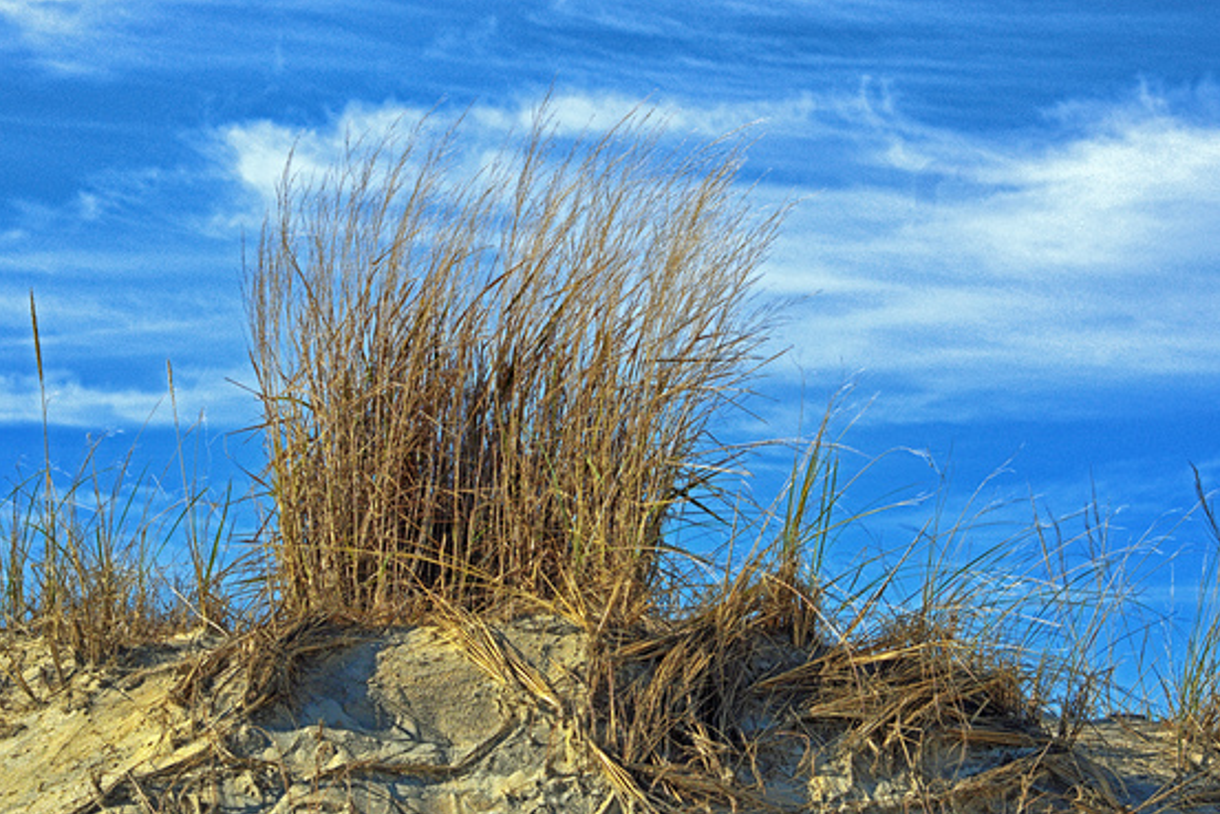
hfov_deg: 14.6
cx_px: 600
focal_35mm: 140
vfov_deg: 9.8
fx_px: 4745
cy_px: 426
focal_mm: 86
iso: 200
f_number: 9
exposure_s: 1/1250
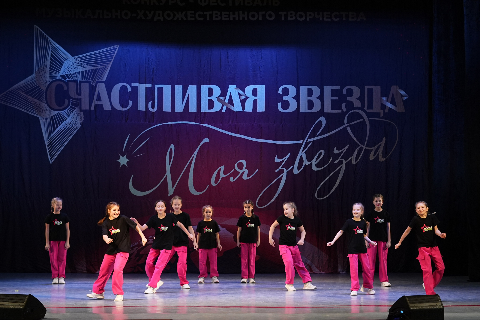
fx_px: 1453
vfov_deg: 12.6
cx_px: 240
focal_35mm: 109
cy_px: 160
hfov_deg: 18.8
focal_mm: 73
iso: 1600
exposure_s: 1/400
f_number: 2.8
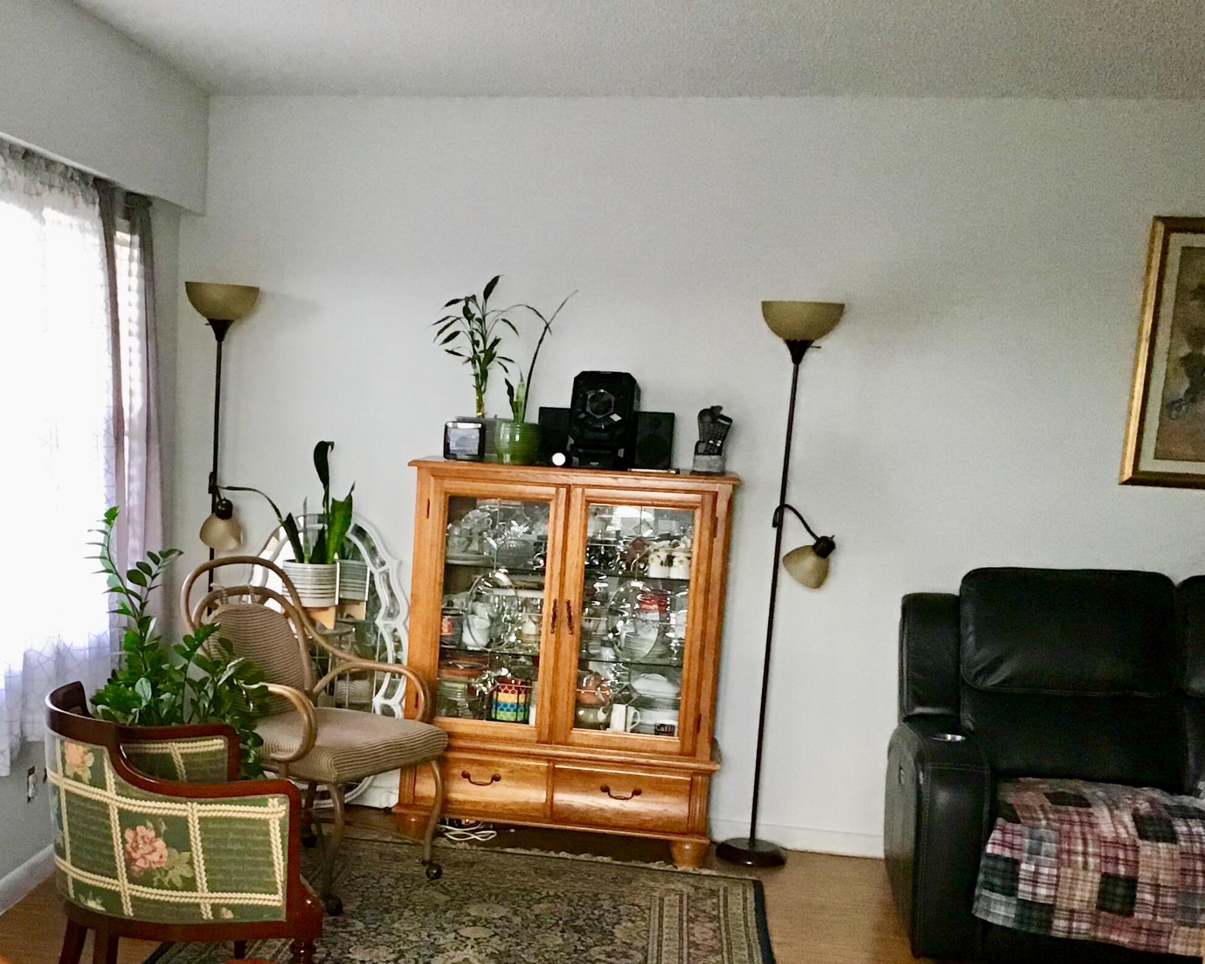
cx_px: 338
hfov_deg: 39.5
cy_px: 629
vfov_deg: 32.5
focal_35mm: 46
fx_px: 1641
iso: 160
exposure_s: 1/30
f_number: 2.4
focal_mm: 3.3
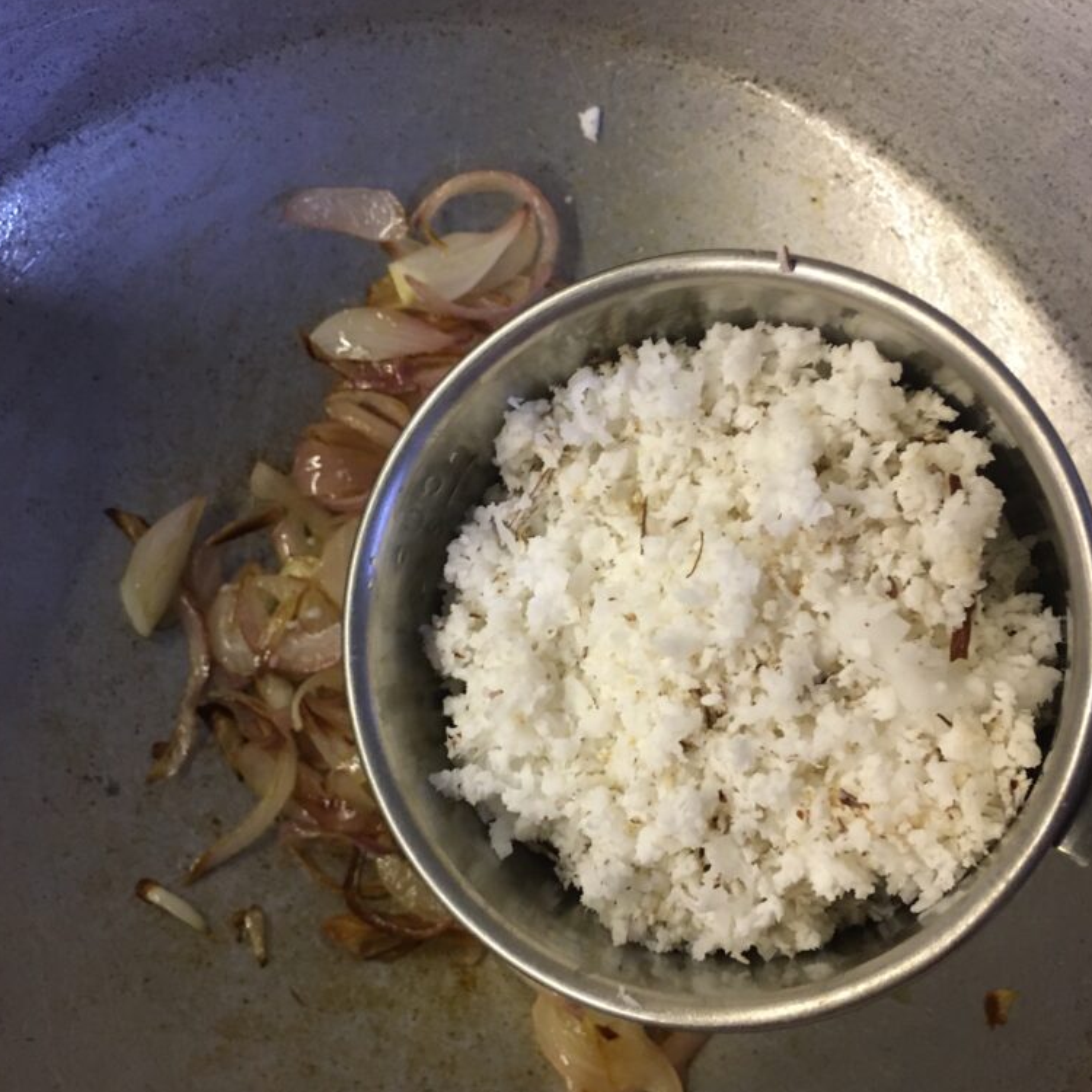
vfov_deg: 47.2
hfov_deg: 47.2
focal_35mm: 35
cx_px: 542
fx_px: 1249
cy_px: 590
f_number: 2.2
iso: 125
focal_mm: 4.15
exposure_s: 1/17
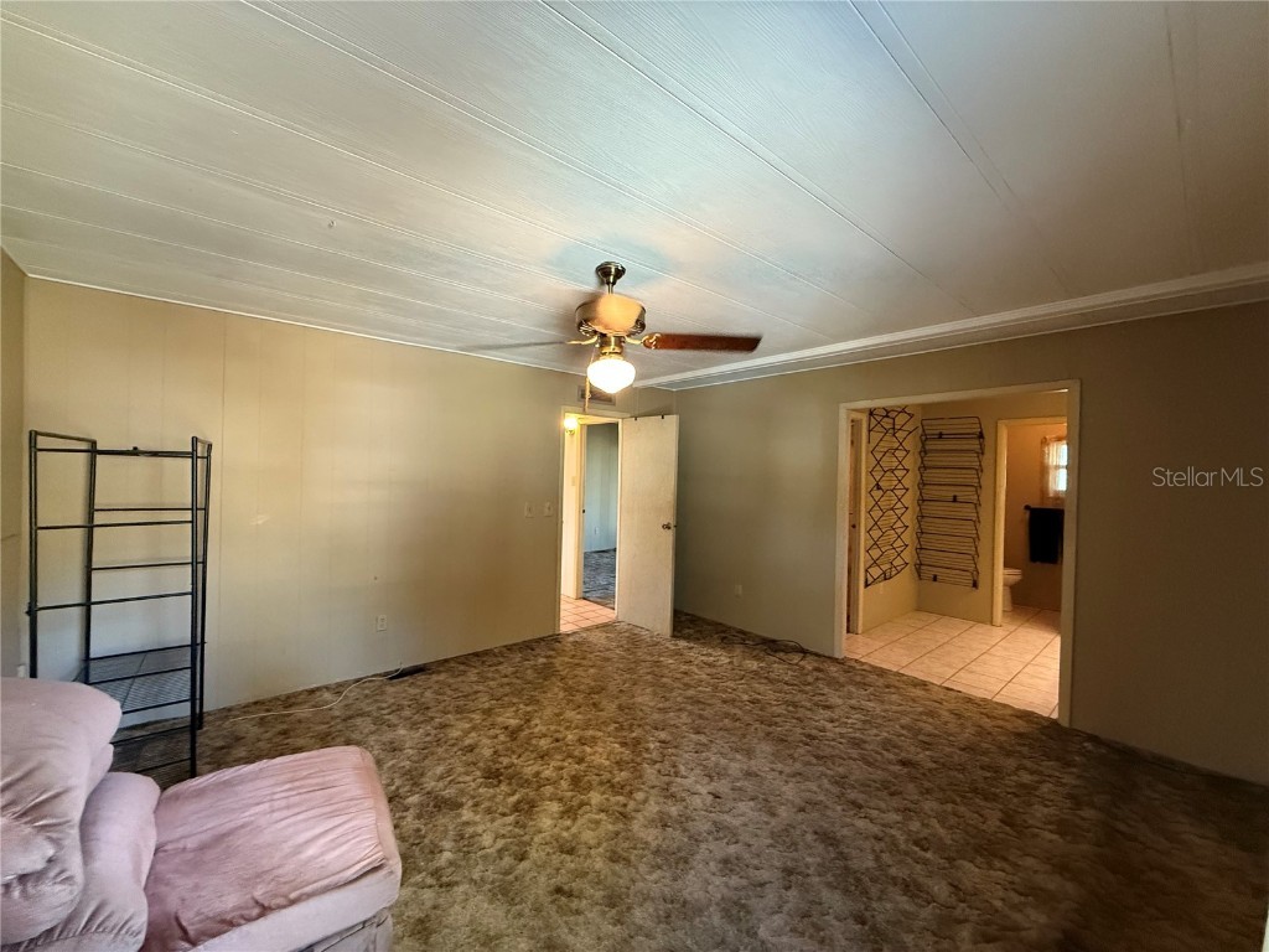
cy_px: 476
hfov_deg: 102.1
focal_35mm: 14
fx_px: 513
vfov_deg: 85.7
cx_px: 634
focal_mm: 2.22
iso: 640
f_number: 2.2
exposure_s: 1/60
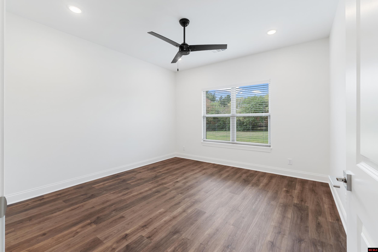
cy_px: 126
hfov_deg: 100.4
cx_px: 189
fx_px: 157
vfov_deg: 77.3
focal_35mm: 15
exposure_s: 1/5
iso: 200
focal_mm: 10
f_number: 9
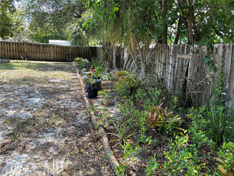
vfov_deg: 53.1
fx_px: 176
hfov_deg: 67.3
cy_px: 88
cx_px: 117
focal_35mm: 26
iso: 40
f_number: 1.6
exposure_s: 1/197
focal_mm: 5.96
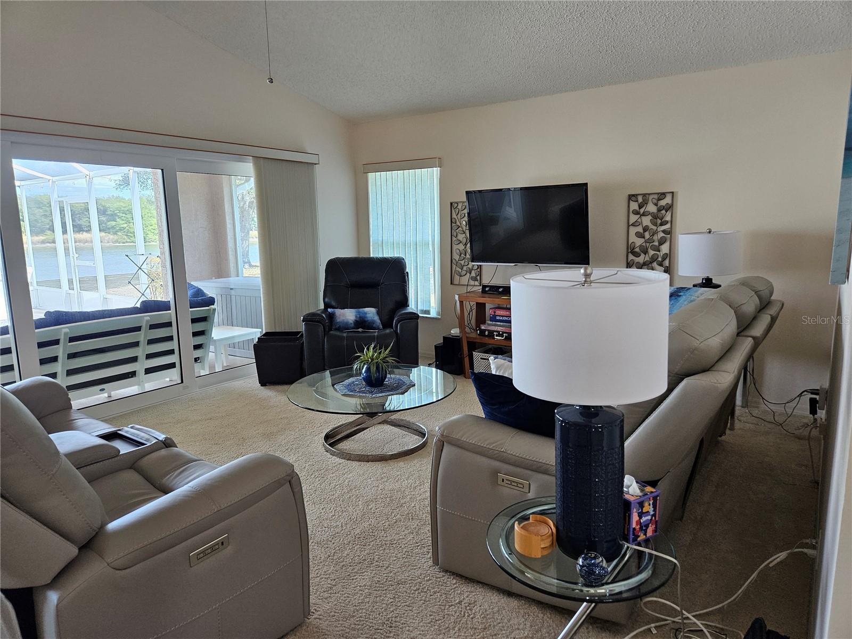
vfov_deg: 58.9
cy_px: 320
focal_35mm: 23
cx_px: 426
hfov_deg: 73.9
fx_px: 566
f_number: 1.8
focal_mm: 5.4
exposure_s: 1/180
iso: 200
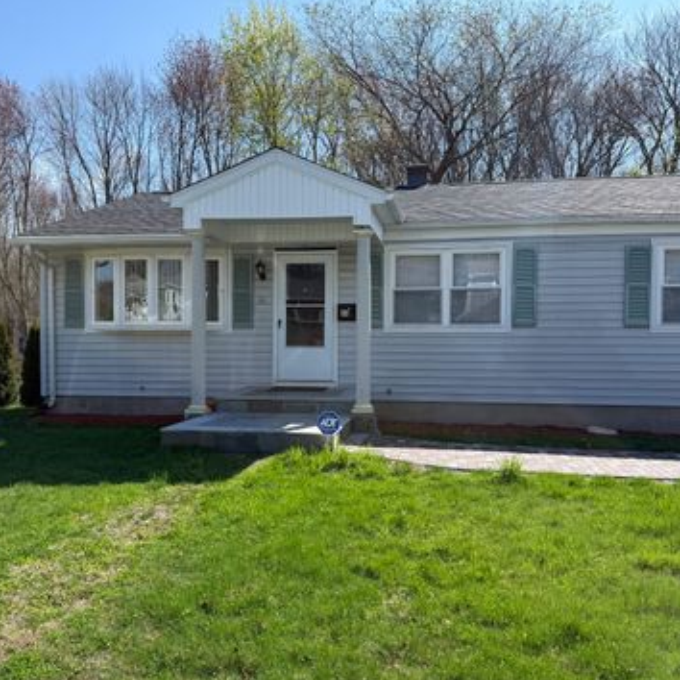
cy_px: 352
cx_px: 336
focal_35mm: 30
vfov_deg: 54.0
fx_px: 667
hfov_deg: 54.0
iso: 80
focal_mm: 6.76
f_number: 1.78
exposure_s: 1/2611
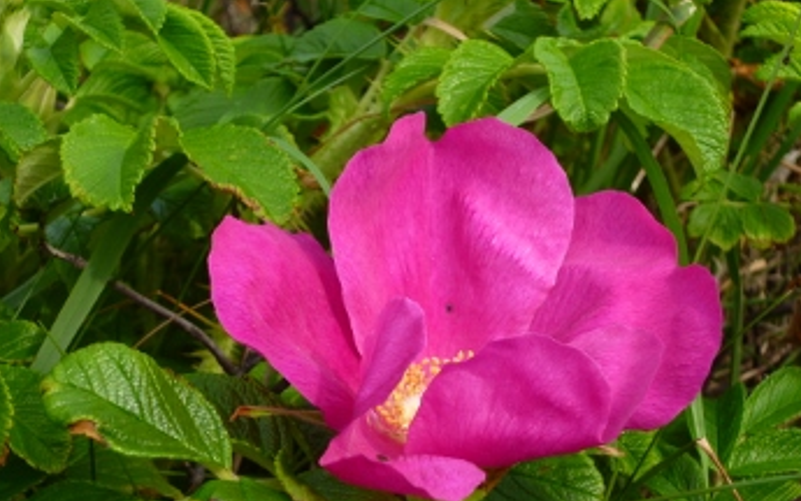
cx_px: 446
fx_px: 1878
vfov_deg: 15.2
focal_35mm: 86
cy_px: 322
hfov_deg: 24.1
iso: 100
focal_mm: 12.5
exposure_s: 1/125
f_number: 5
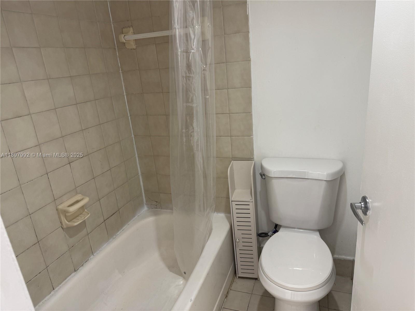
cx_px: 208
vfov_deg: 56.8
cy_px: 156
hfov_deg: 71.6
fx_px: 288
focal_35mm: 24
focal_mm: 6.76
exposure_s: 1/60
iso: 100
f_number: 1.78
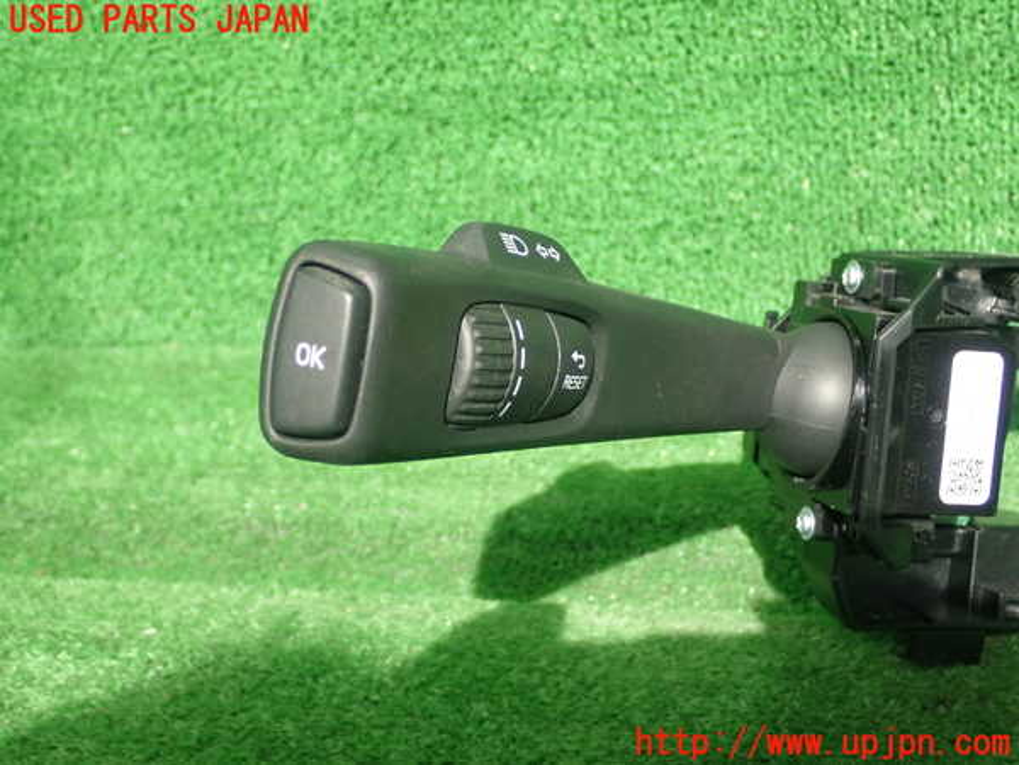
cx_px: 510
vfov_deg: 29.7
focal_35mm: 49
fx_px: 1442
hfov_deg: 38.9
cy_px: 382
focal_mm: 8.99
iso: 200
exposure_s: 1/200
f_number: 3.2
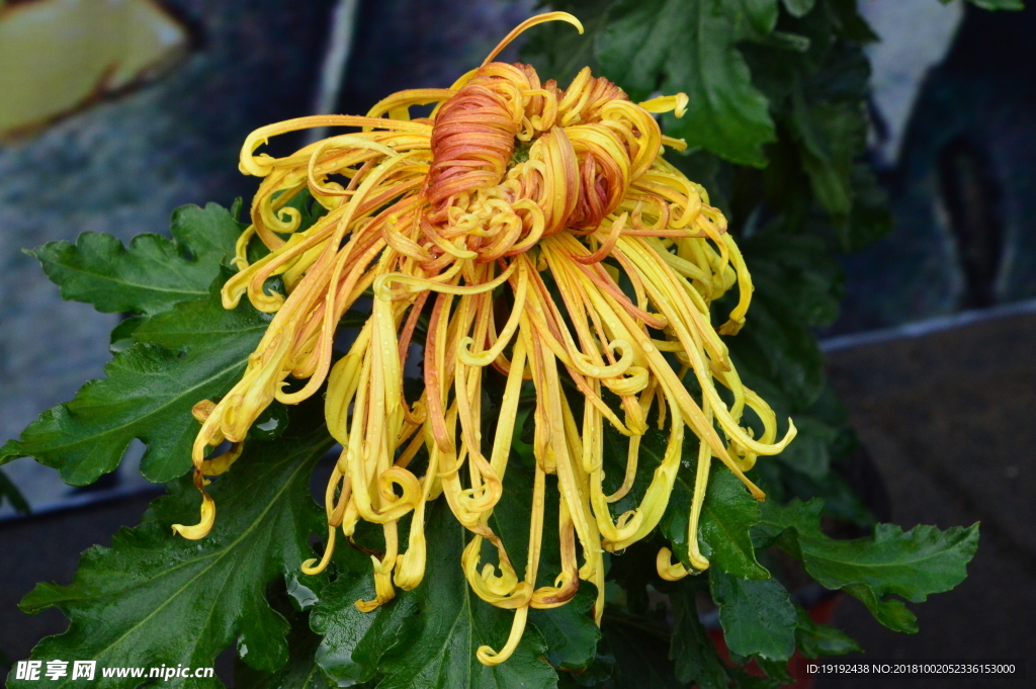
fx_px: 3666
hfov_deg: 16.1
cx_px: 518
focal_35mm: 128
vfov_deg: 10.7
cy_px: 344
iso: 1000
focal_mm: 85
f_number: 16
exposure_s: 1/250
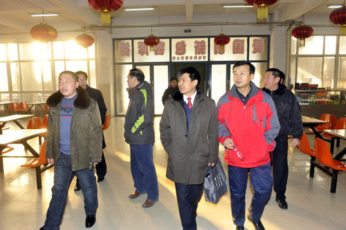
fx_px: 250
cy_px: 115
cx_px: 173
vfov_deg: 49.5
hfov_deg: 69.4
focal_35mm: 26
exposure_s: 1/60
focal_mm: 26
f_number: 8
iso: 1250
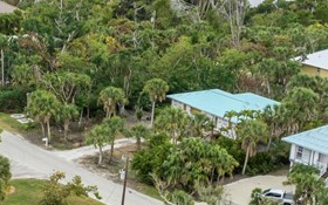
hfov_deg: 21.6
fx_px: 831
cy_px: 235
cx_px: 7
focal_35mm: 93
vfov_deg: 13.7
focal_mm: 12.29
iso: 100
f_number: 4
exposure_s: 1/40
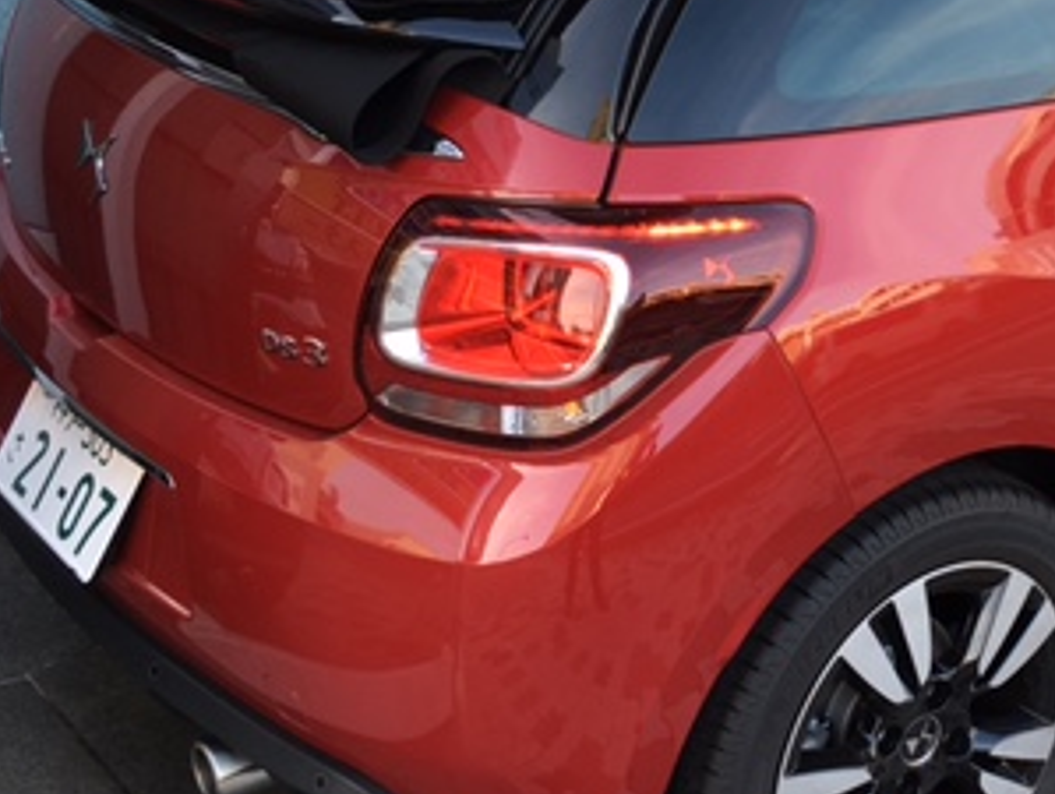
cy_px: 226
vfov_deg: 23.5
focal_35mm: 62
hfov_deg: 29.7
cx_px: 977
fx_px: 1892
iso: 25
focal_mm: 4.15
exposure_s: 1/60
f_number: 2.2
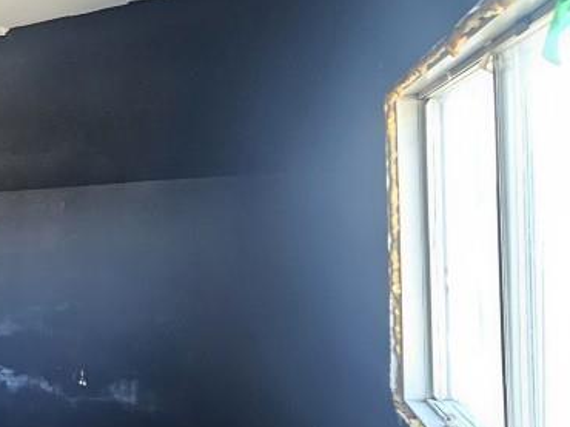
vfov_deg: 39.4
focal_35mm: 36
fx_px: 592
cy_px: 265
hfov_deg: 37.9
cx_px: -120
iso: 500
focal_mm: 2.2
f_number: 2.2
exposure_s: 1/30
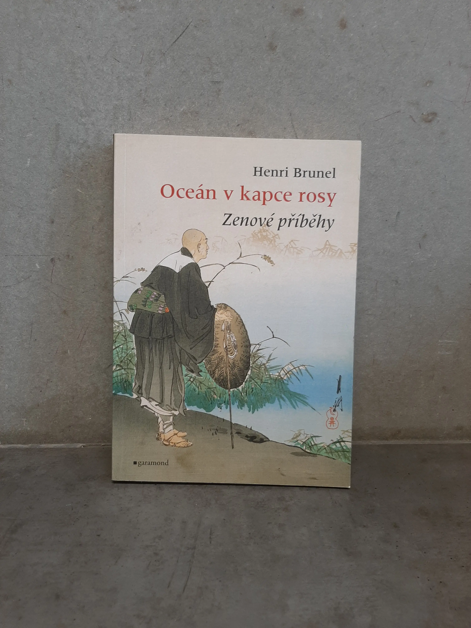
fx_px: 472
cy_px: 314
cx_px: 236
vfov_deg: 67.3
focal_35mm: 26
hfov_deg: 53.1
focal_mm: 3.93
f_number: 1.7
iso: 80
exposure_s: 1/50
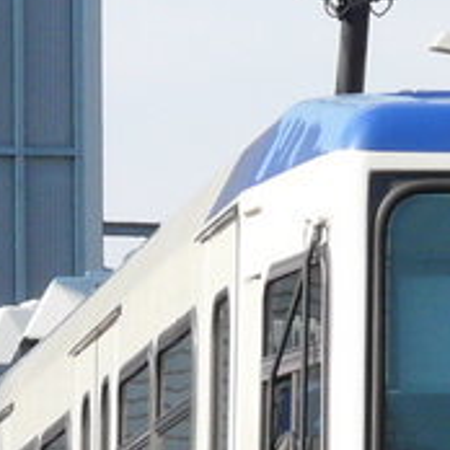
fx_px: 11251
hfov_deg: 2.3
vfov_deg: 2.3
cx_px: 427
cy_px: 494
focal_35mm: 765
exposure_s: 1/250
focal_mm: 24.7
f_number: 5.6
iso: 100
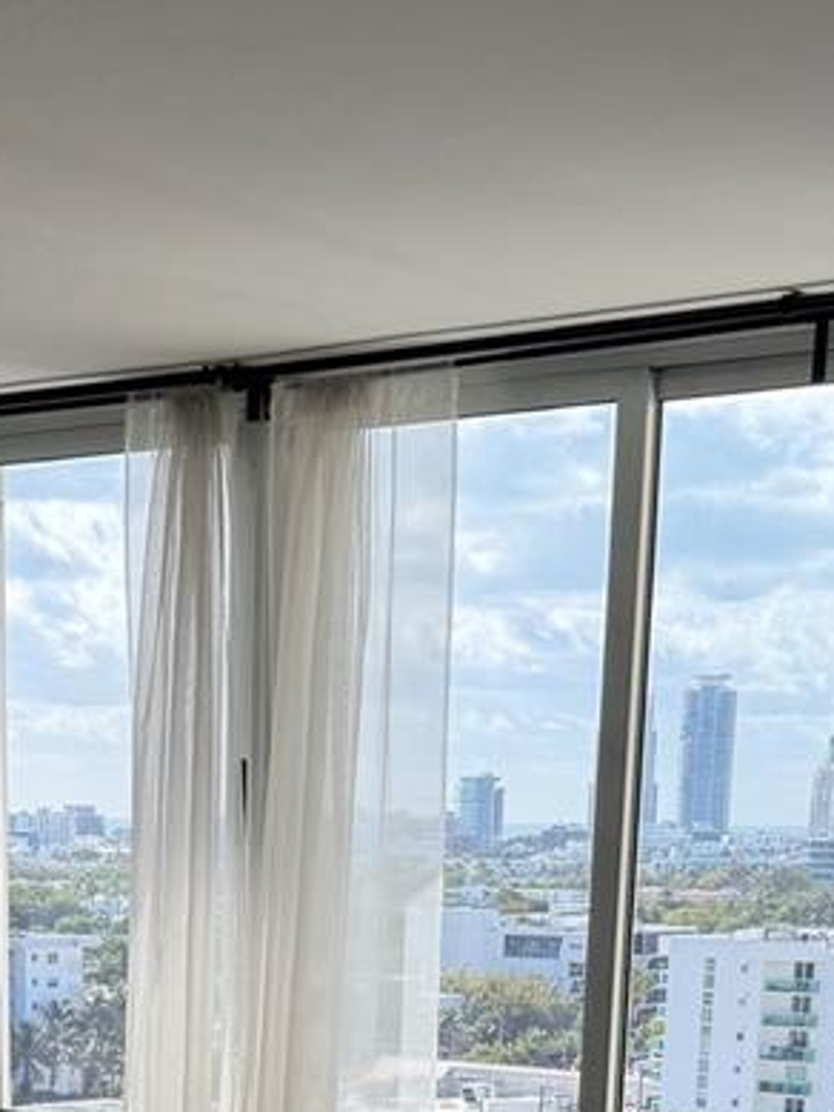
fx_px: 2376
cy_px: 1349
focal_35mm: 74
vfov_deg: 23.9
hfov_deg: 19.8
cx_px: 217
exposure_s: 1/1230
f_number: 1.78
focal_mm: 6.76
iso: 100
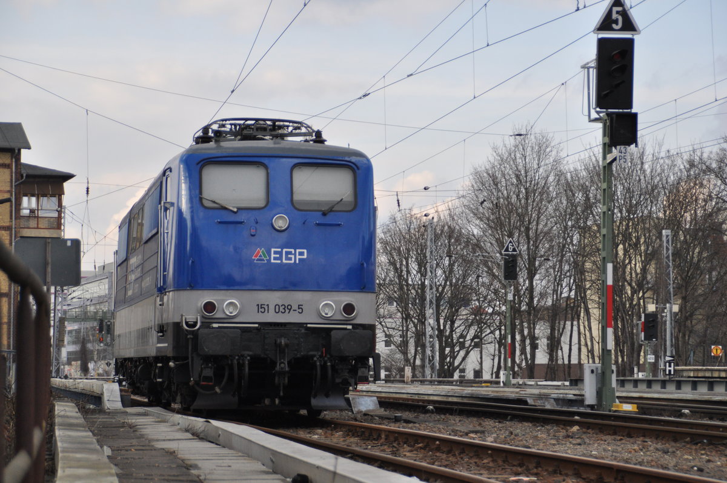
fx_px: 2269
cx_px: 364
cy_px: 242
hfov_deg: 18.2
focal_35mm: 112
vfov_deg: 12.1
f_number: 5.6
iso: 720
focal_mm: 75
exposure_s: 1/1000
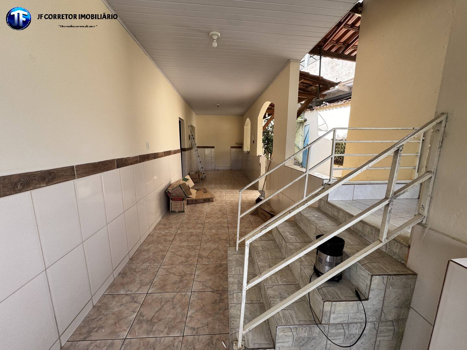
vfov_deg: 85.7
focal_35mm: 14
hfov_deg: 102.1
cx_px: 234
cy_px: 175
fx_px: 189
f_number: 2.2
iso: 40
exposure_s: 1/194
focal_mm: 2.22
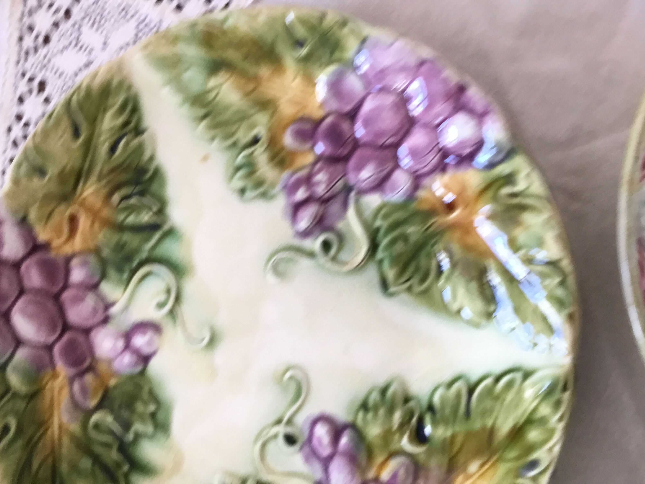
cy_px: 240
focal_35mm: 32
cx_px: 320
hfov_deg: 56.8
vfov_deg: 44.2
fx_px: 596
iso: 50
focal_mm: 3.3
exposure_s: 1/33
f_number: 2.4
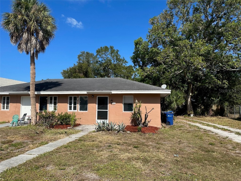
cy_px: 90
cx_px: 120
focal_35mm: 24
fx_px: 167
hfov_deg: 71.6
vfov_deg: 56.8
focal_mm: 6.86
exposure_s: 1/5000
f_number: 1.78
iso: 80
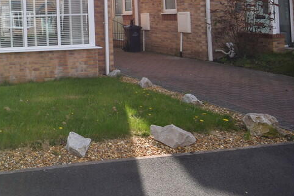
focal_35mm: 37
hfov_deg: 43.7
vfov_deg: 34.0
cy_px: 11
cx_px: -9
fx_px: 298
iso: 100
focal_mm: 11.5
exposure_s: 1/200
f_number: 9
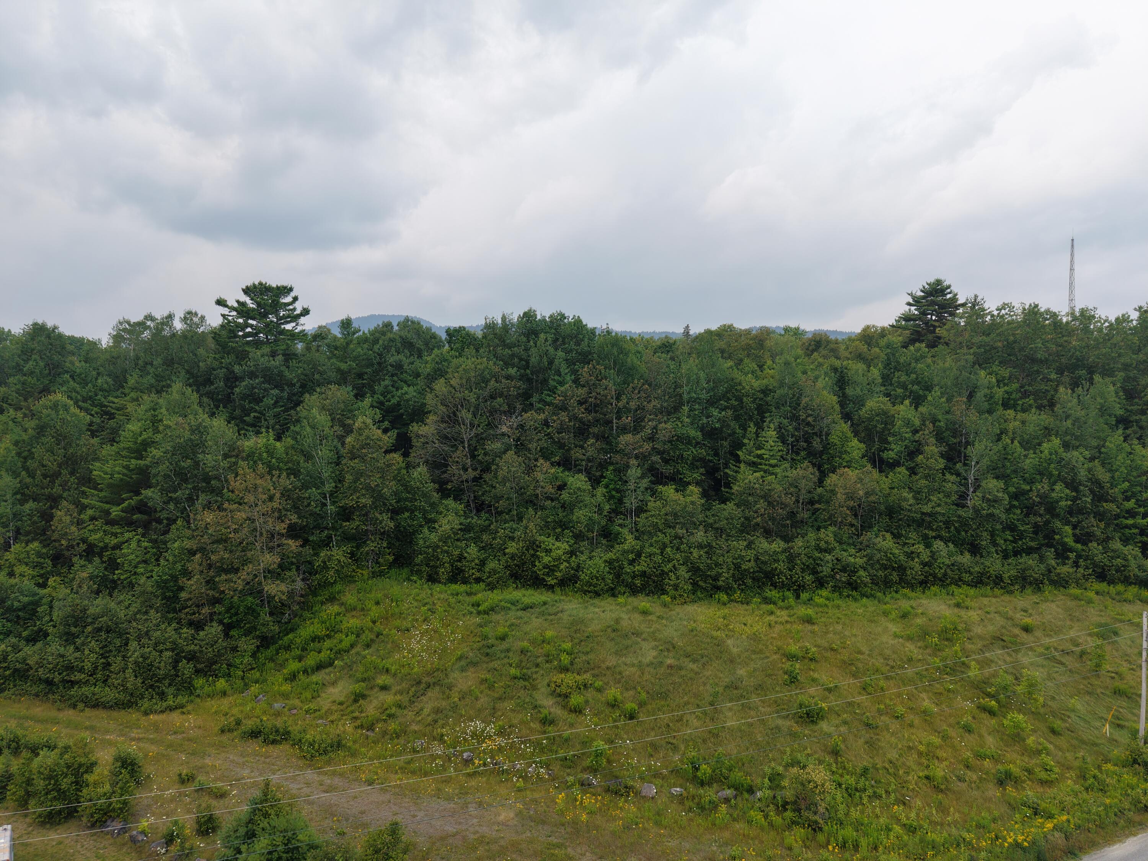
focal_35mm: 24
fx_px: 796
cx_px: 574
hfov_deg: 71.6
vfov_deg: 56.8
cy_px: 430
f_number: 1.8
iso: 180
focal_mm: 8.67
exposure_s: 1/3000
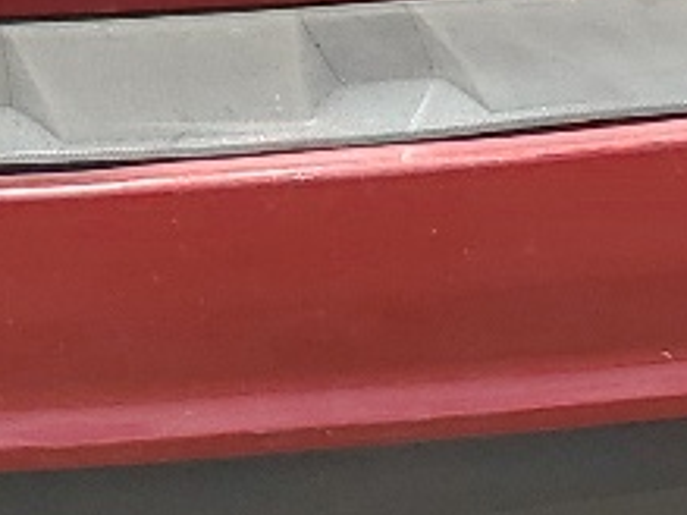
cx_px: -273
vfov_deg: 7.2
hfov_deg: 10.1
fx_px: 3769
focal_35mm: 190
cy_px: -867
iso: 50
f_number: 1.5
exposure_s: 1/3333
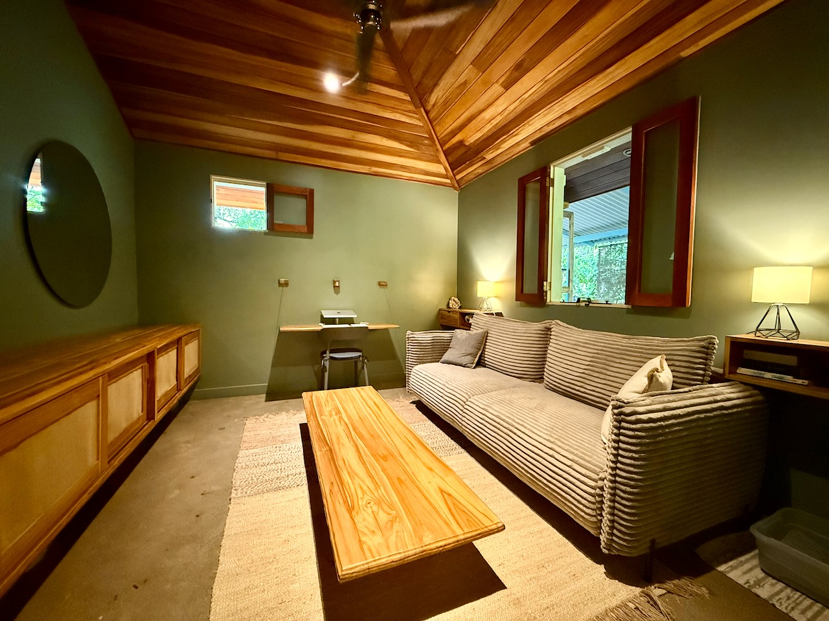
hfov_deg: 102.1
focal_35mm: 14
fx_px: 335
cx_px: 414
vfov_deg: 85.7
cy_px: 310
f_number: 2.2
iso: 1250
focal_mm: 2.22
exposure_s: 1/60
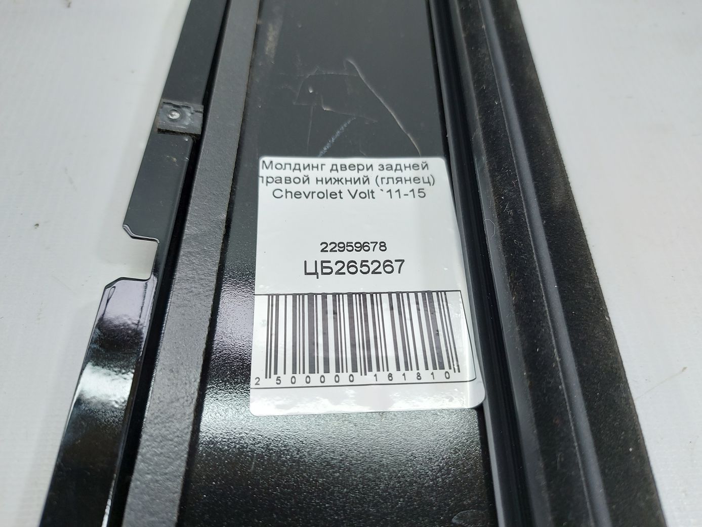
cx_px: 351
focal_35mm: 24
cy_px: 264
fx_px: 487
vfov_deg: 56.8
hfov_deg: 71.6
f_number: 1.8
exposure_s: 1/50
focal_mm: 5.23
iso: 50
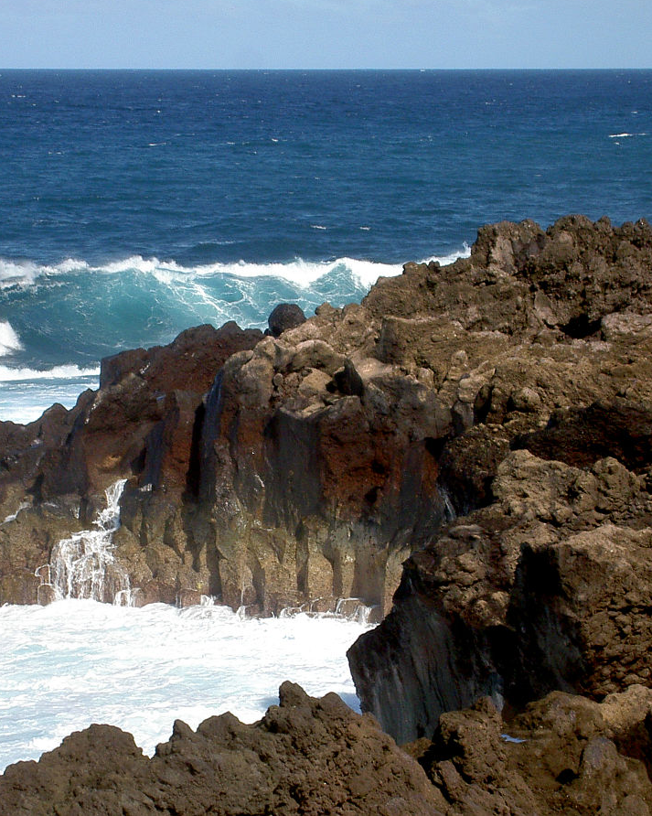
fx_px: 3234
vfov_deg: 14.4
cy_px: 405
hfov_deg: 11.5
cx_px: 221
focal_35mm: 134
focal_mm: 16.8
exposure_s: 1/200
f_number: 8.3
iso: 100
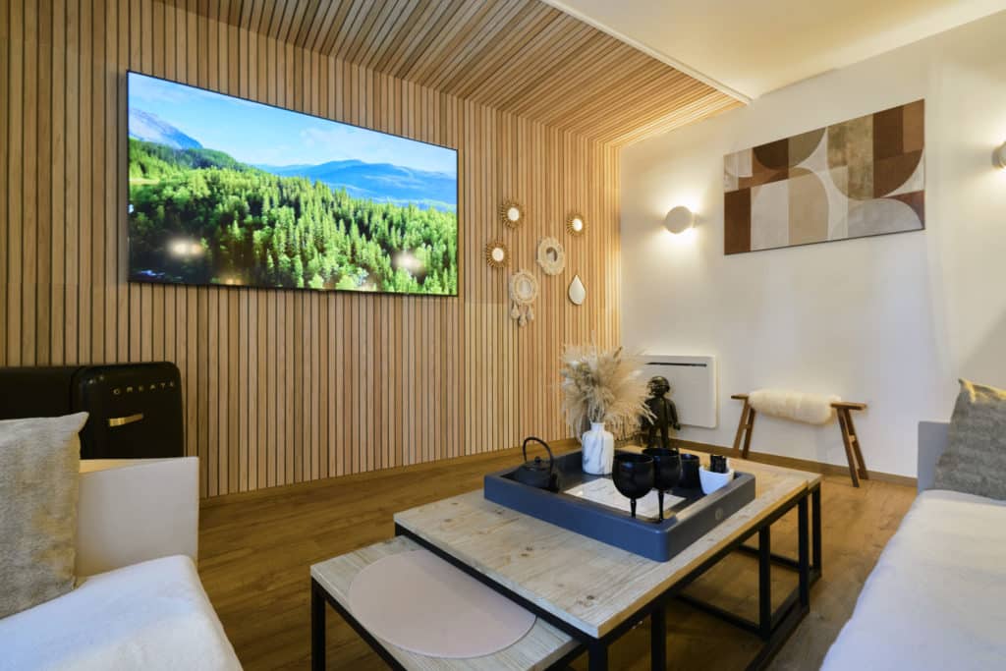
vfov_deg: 73.8
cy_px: 336
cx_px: 503
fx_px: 447
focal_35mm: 16
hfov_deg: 96.7
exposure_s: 1/5
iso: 800
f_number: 8
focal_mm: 16
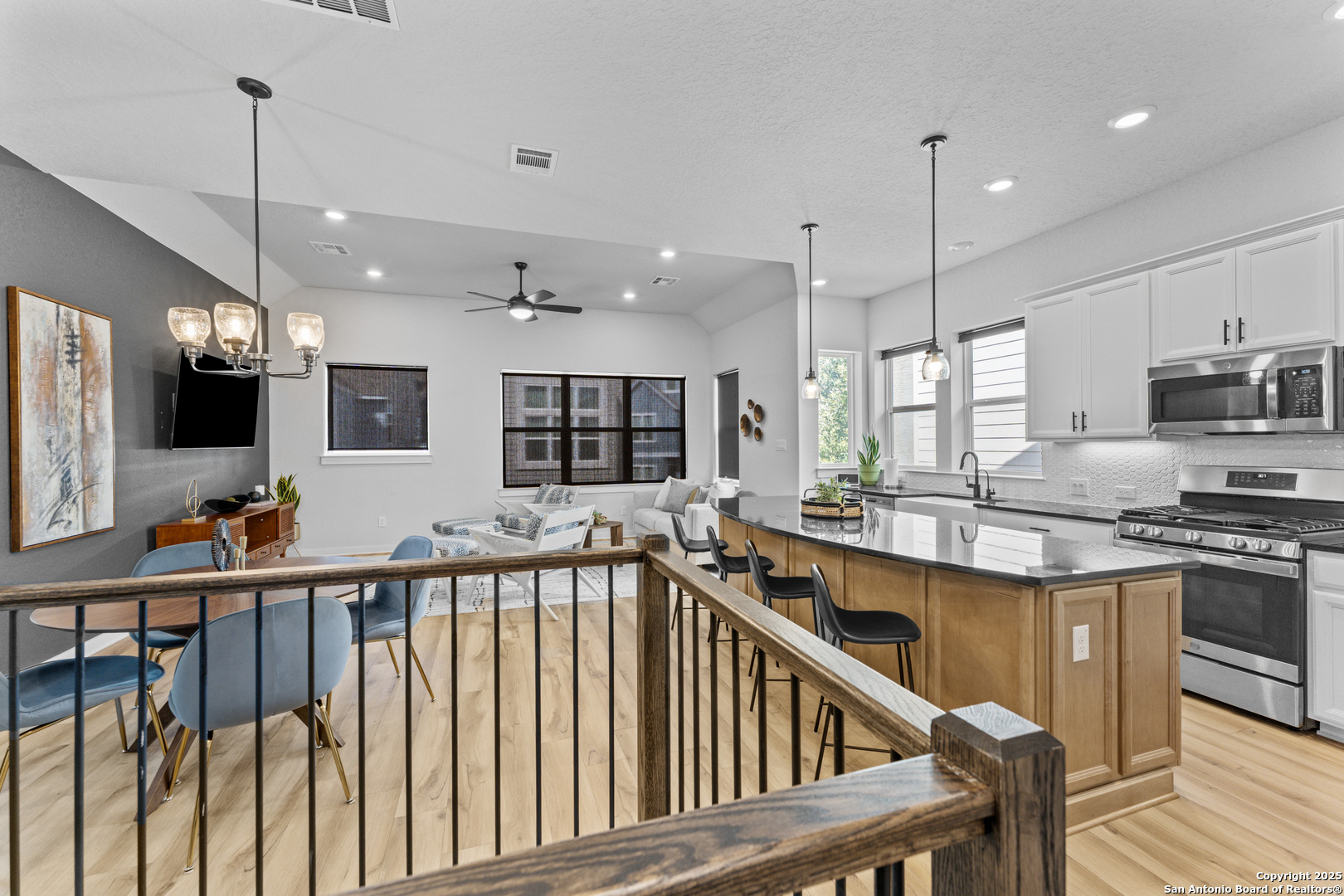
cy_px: 448
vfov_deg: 81.2
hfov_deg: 104.3
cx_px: 672
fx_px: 523
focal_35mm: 14
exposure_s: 1/3
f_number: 8
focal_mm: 14
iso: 160
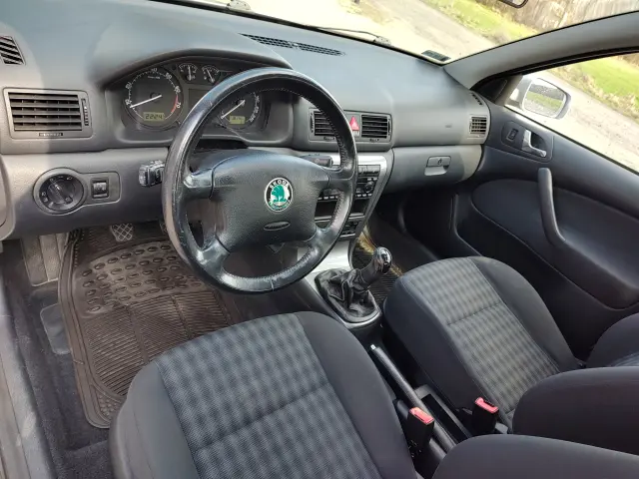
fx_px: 425
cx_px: 320
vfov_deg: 58.9
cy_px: 240
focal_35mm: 23
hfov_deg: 73.9
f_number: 1.8
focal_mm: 5.56
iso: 100
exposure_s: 1/126
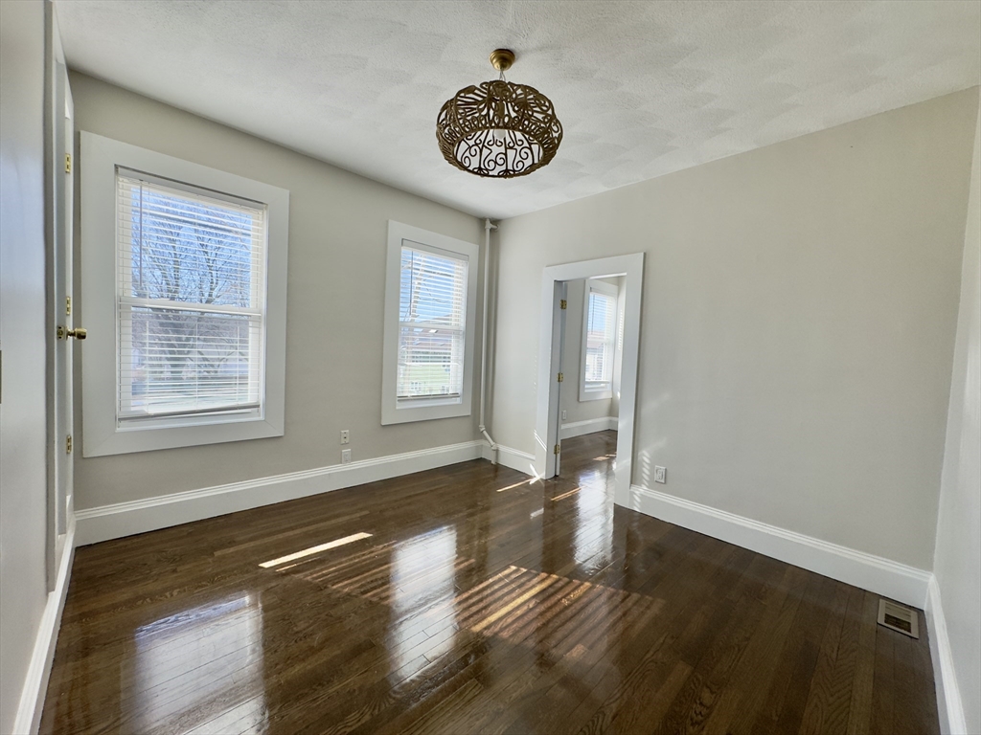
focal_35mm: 14
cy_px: 368
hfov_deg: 102.1
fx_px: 397
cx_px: 490
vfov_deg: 85.7
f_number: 2.2
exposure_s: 1/354
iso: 40
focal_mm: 2.22
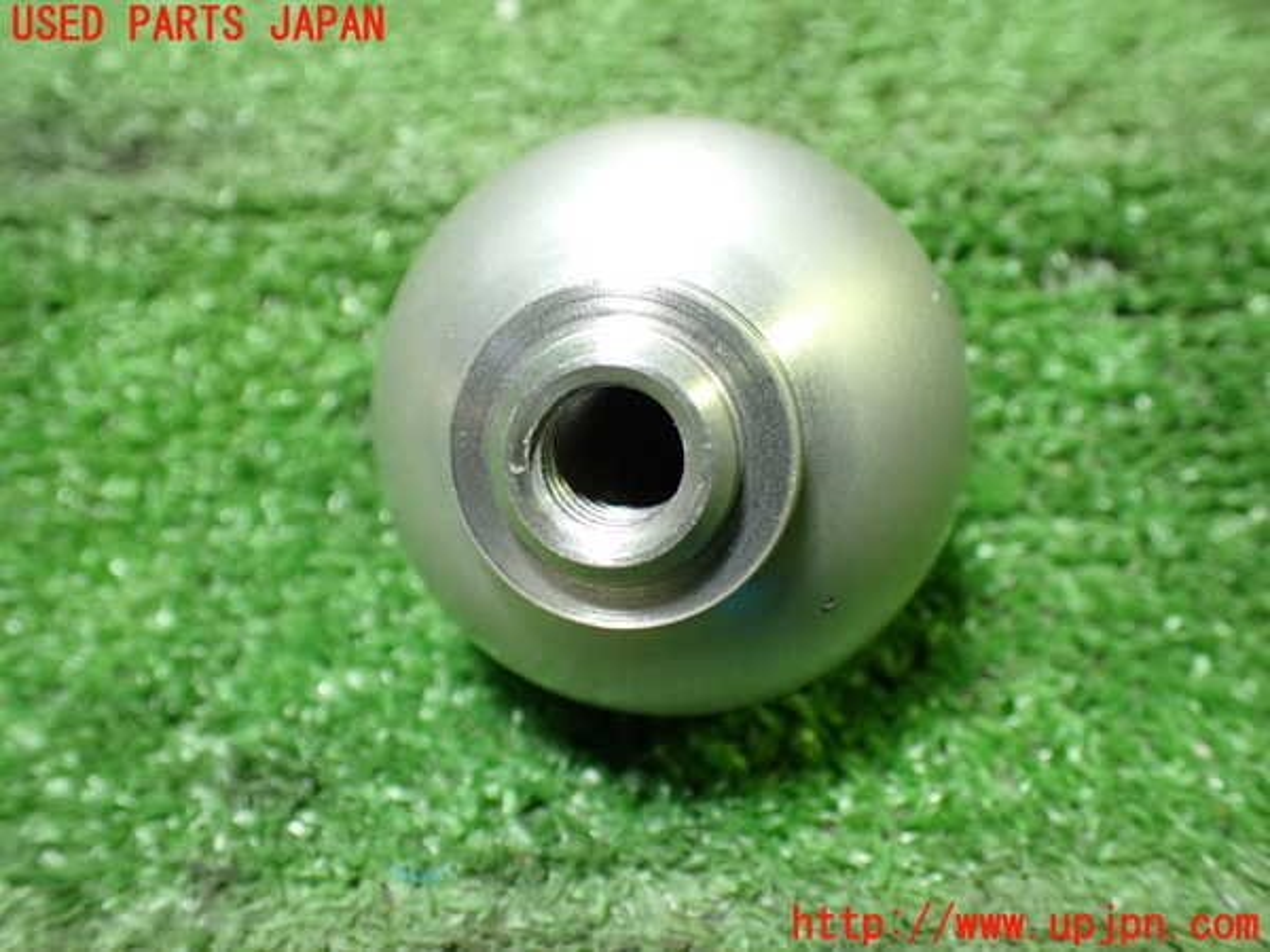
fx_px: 1174
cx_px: 635
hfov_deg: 56.8
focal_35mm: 32
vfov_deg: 44.2
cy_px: 476
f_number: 2.4
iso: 800
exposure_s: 1/125
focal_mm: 5.79
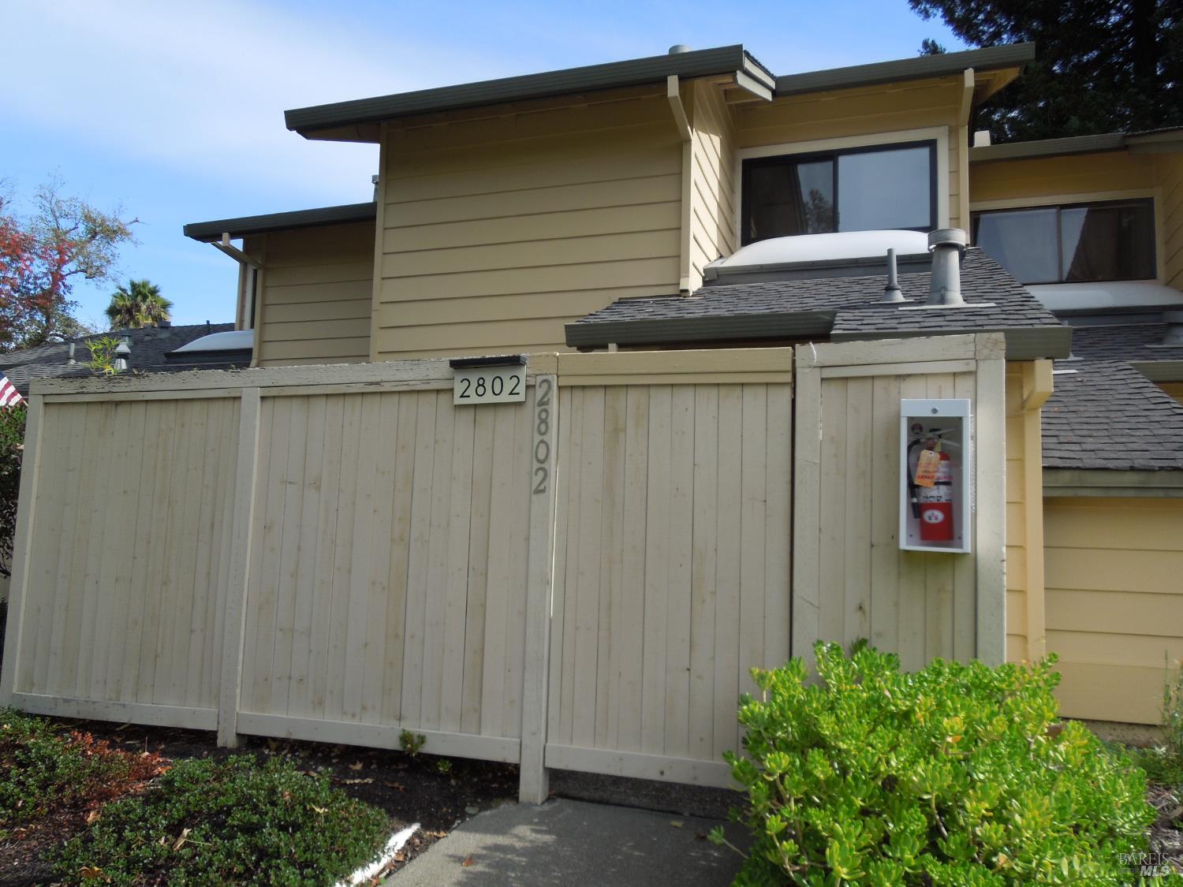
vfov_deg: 54.9
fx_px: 854
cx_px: 592
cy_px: 444
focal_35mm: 25
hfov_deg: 69.4
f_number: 3.3
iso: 100
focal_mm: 4.5
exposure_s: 1/640
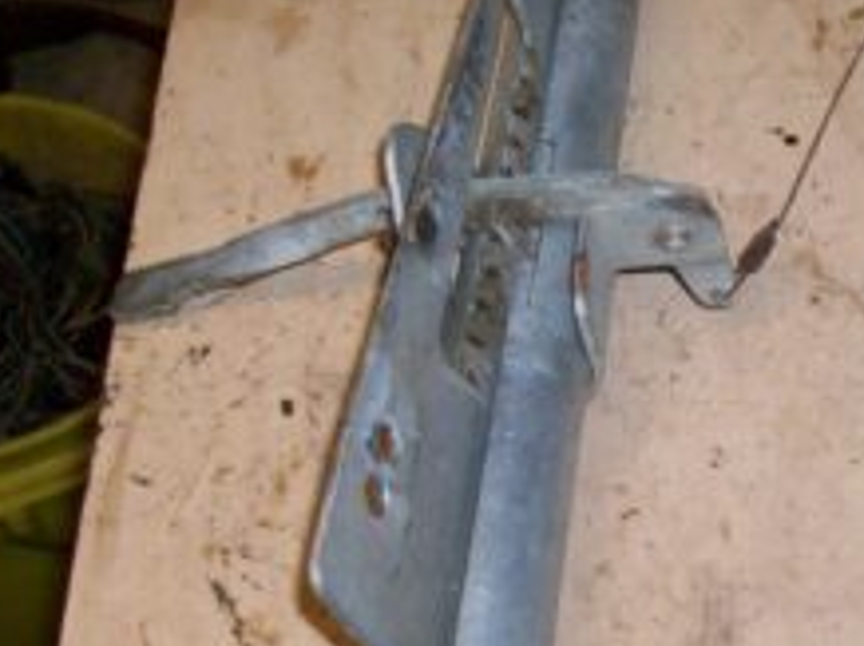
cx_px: 947
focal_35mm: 78
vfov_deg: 18.9
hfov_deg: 23.5
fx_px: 1945
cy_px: 351
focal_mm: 5.7
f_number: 2.8
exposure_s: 1/60
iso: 160
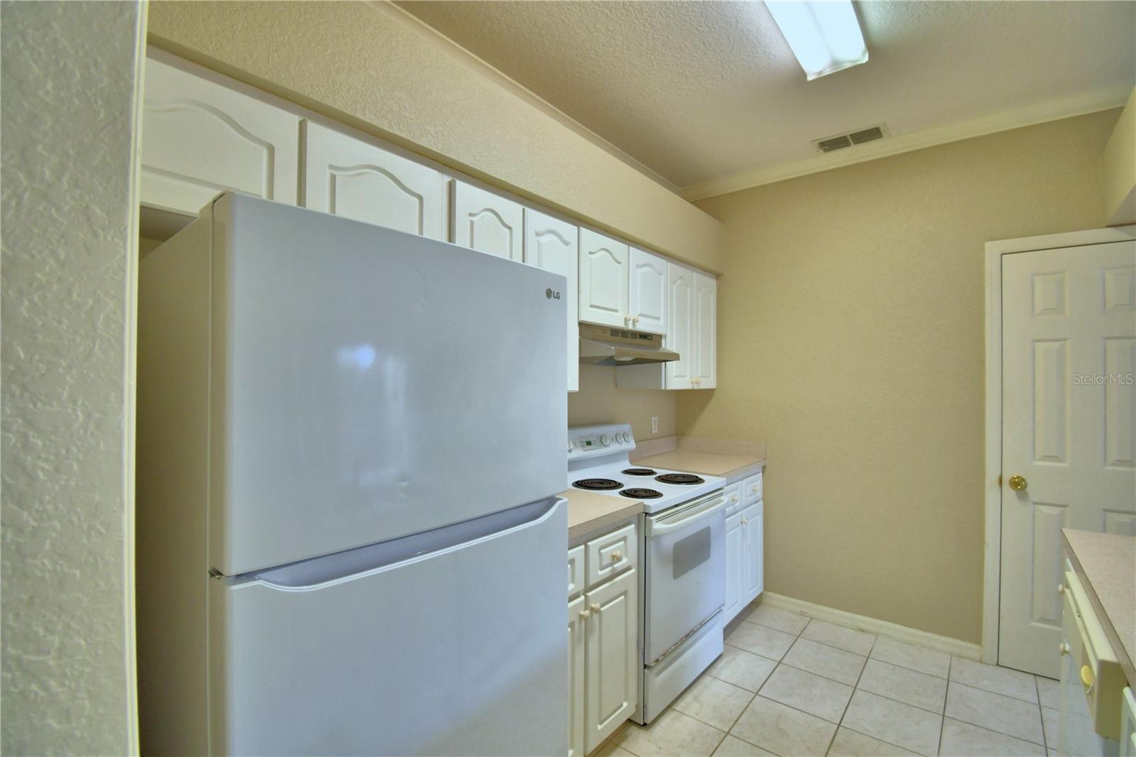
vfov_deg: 77.3
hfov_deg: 100.4
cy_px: 378
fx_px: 473
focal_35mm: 15
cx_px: 568
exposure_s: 1/60
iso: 400
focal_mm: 10
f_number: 4.5
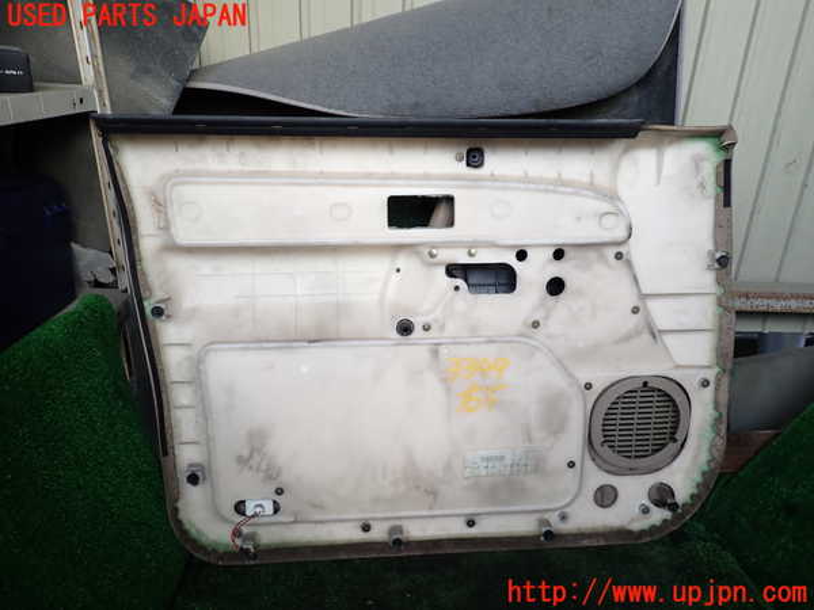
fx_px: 588
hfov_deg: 69.4
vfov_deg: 54.9
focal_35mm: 25
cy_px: 305
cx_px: 407
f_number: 2
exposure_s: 1/100
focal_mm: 4.5
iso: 100
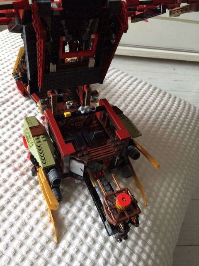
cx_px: 100
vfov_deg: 61.7
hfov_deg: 48.2
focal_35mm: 29
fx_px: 222
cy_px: 133
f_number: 2.2
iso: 40
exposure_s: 1/30
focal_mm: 4.15
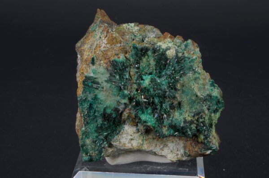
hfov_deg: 31.5
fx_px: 477
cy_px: 89
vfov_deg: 21.1
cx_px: 134
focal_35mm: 64
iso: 100
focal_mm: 42.5
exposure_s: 1/1.67
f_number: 4.5
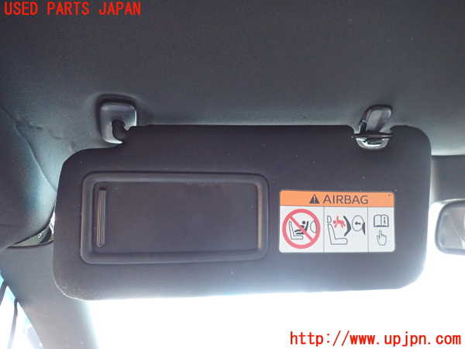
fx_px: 336
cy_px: 174
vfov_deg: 54.9
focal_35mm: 25
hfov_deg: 69.4
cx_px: 232
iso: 800
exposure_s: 1/30
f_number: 2
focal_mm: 4.5
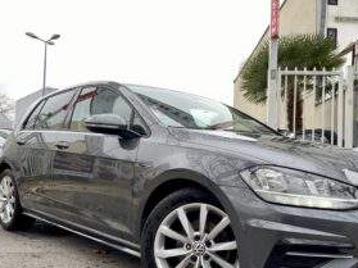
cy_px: 162
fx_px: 362
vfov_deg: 40.5
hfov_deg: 52.3
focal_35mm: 35
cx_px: 215
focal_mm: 4.25
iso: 50
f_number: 1.8
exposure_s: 1/122
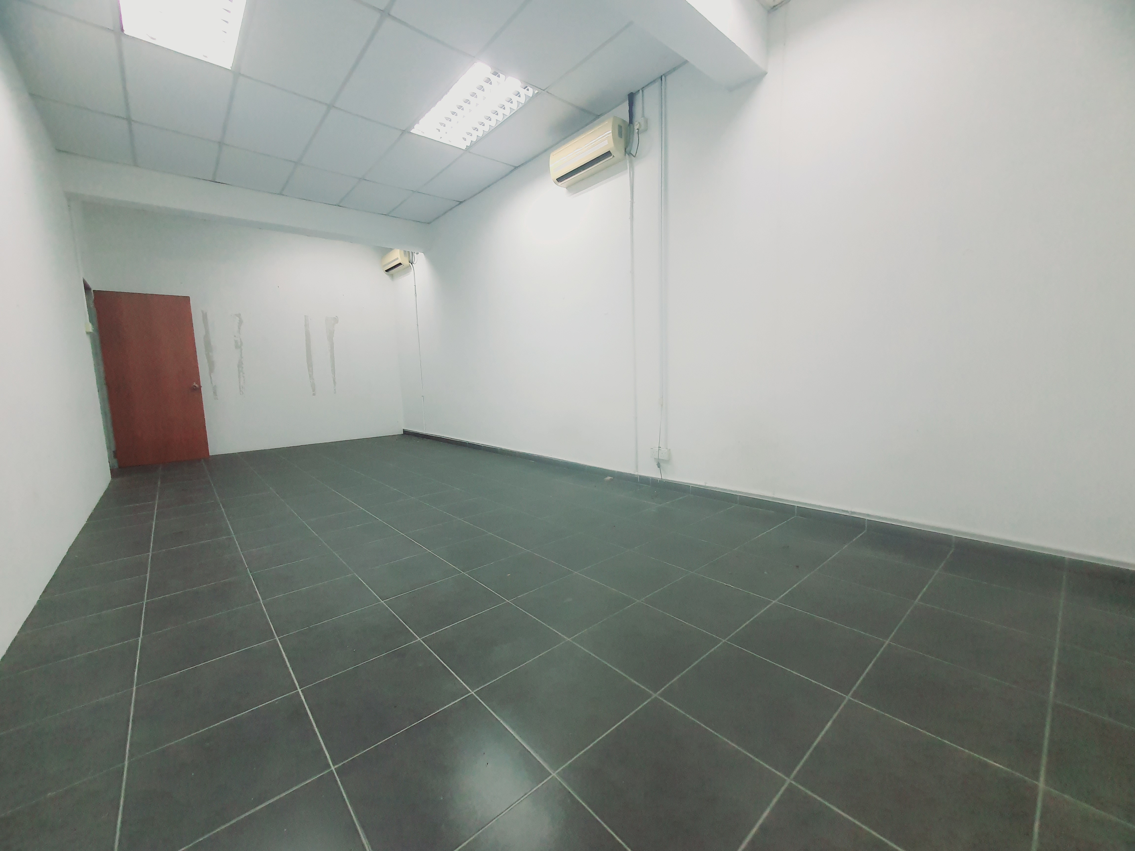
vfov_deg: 89.9
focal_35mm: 13
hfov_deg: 106.2
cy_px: 426
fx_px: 426
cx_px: 568
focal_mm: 1.8
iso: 250
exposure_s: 1/50
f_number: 2.2
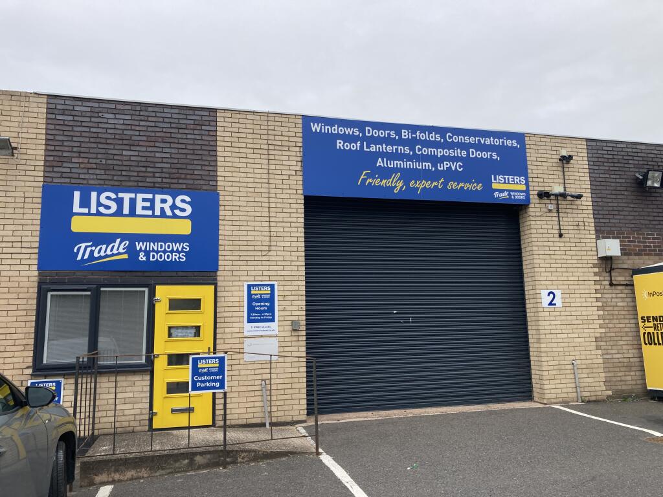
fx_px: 536
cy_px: 248
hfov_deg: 63.4
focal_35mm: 28
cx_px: 332
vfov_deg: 49.7
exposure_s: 1/883
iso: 20
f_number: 1.8
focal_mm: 3.99
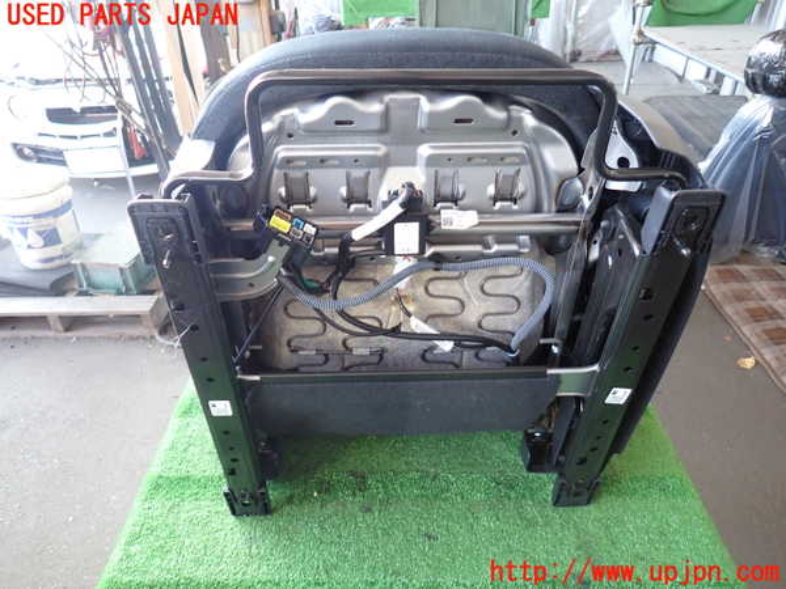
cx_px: 393
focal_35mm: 25
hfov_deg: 69.4
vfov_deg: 54.9
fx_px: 568
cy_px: 294
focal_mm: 4.5
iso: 200
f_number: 2
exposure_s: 1/30
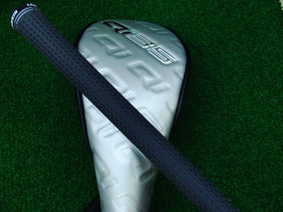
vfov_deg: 38.7
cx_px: 142
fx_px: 302
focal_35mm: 37
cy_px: 106
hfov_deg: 50.1
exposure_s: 1/80
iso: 320
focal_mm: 6.42
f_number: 3.6
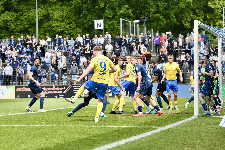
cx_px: 112
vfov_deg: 11.4
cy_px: 75
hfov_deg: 17.1
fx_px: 750
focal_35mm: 120
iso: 1250
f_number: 8
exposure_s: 1/1600
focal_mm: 120
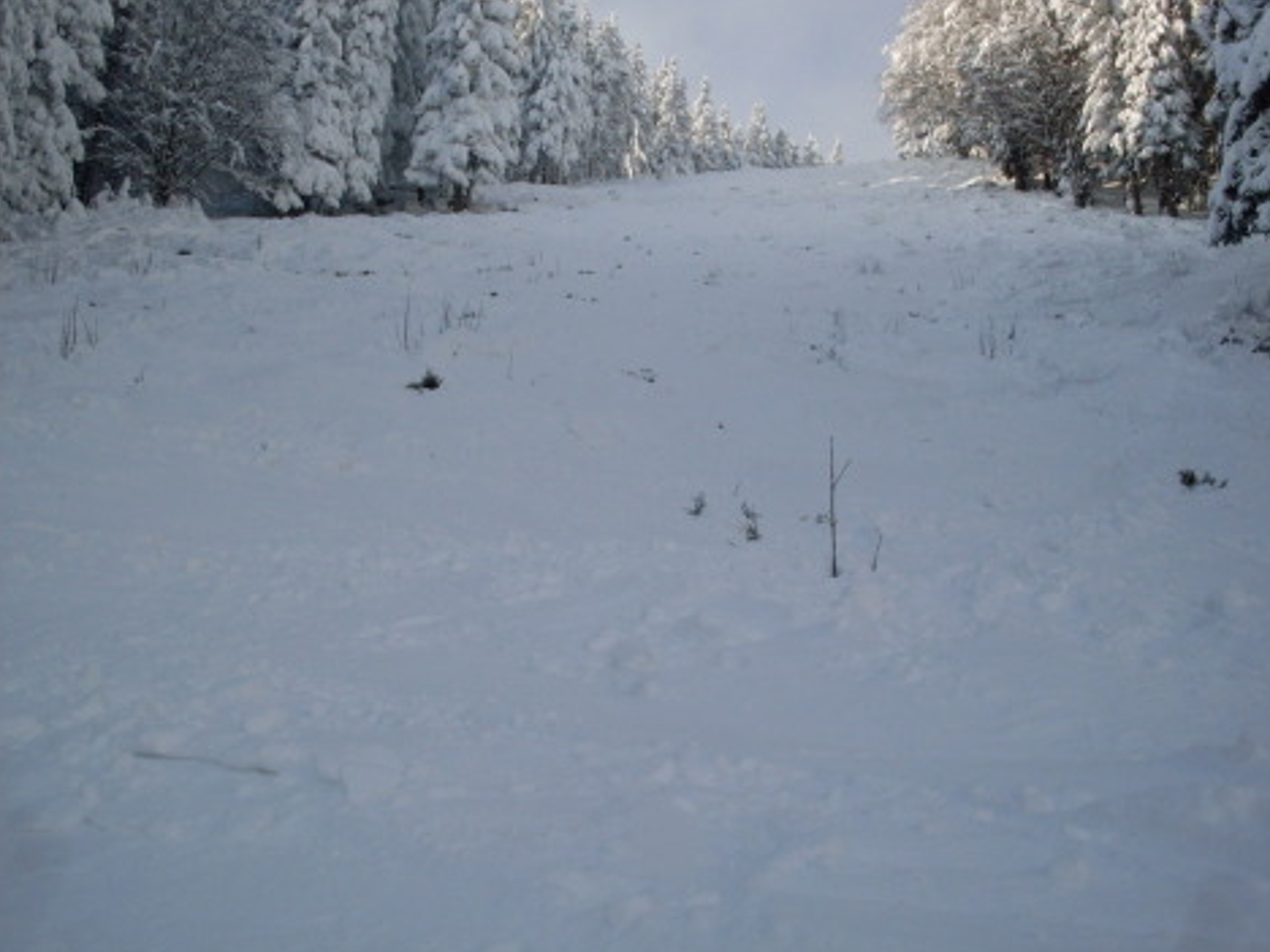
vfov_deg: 36.8
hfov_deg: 47.9
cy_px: 475
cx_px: 643
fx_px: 1431
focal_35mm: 39
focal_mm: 6.3
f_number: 8.4
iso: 80
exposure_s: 1/250
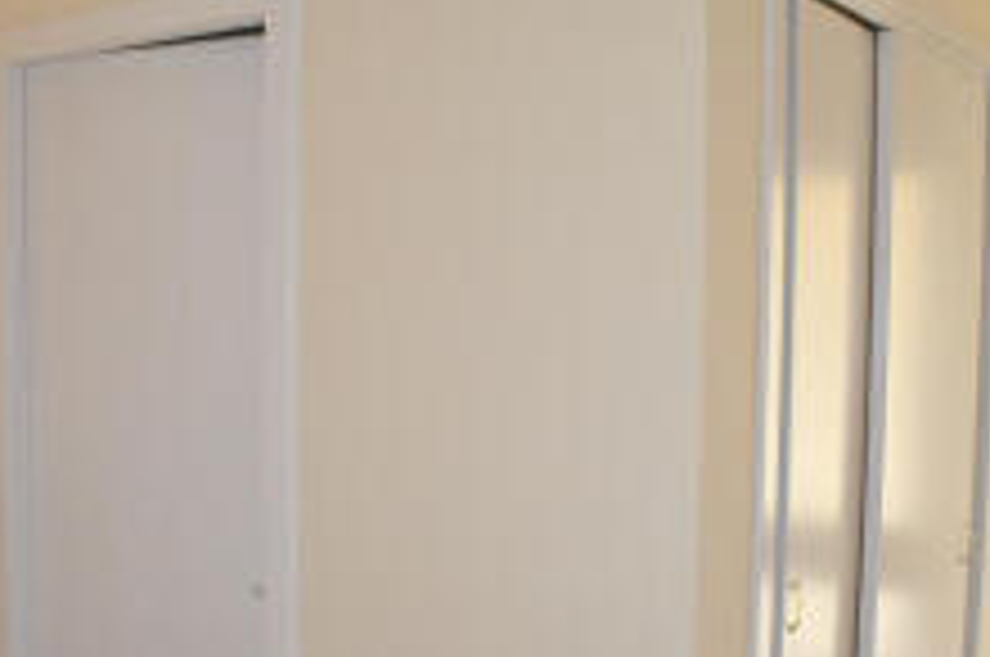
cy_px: 493
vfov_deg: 20.7
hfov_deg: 30.9
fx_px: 1785
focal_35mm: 65
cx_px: 414
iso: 720
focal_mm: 20
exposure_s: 1/60
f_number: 3.8
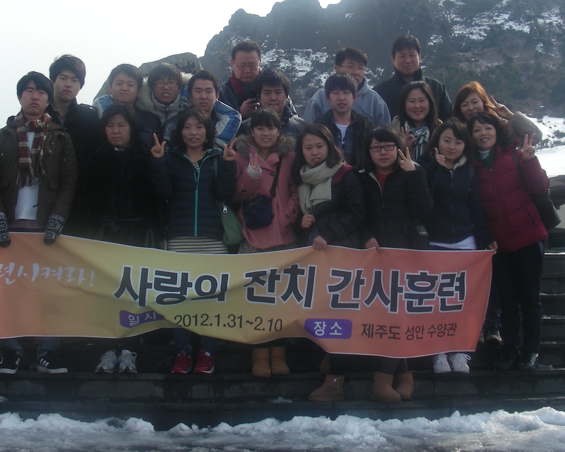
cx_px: 255
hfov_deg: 30.5
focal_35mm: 62
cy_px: 181
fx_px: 1037
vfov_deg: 24.6
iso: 50
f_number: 4
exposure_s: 1/343
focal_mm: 6.3
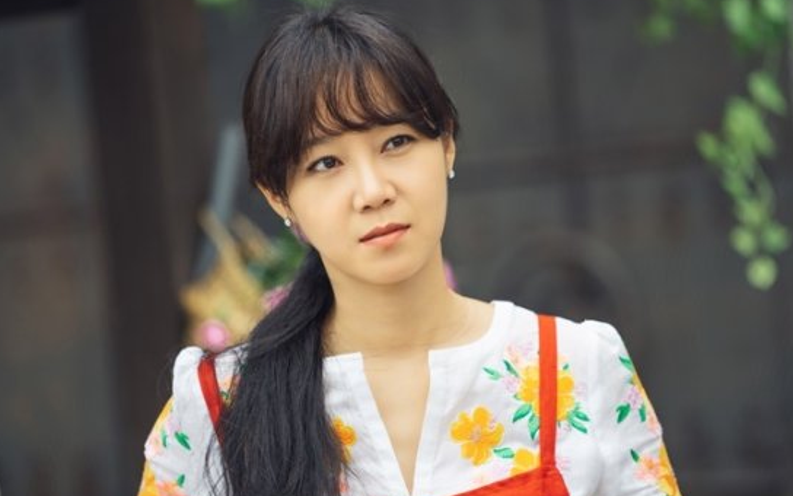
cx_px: 407
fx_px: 4366
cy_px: 255
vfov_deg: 6.5
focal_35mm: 202
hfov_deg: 10.4
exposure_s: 1/640
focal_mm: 189
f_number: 2.8
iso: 100
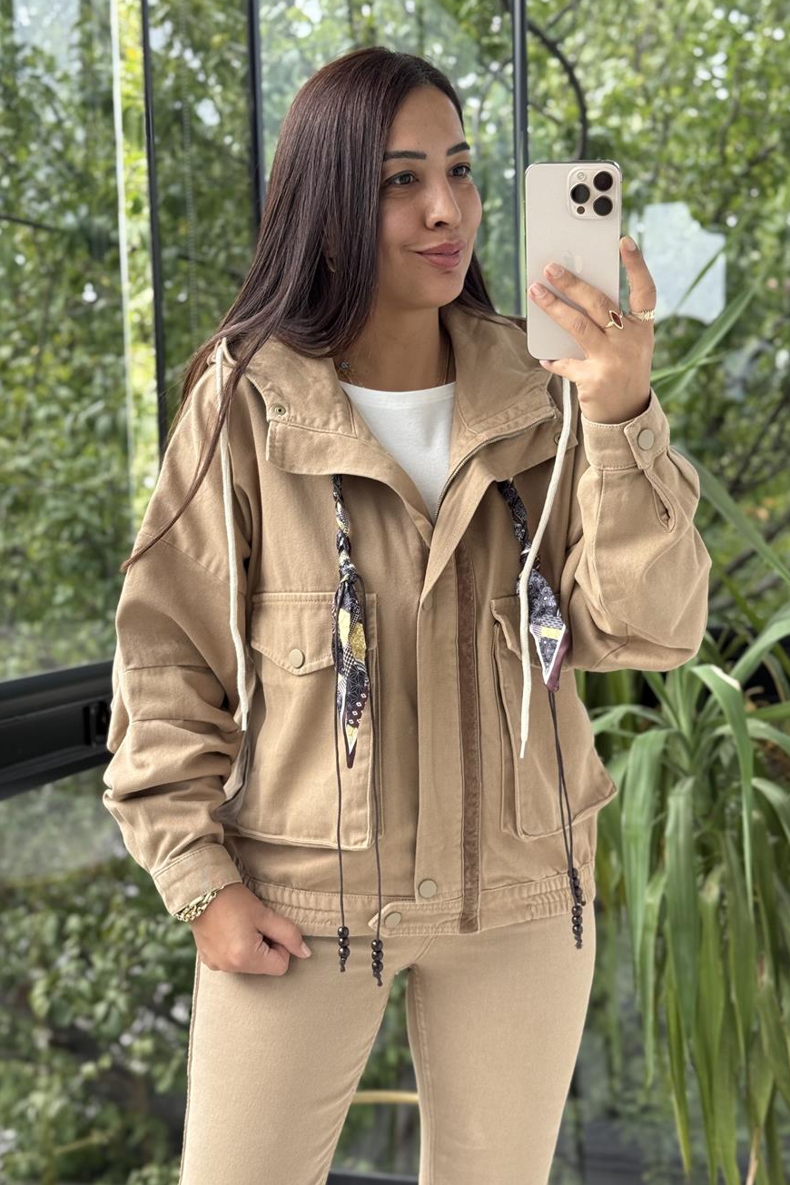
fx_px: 1679
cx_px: 420
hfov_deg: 26.5
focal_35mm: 51
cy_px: 601
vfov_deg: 38.9
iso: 80
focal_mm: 6.76
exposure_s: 1/233
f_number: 1.78
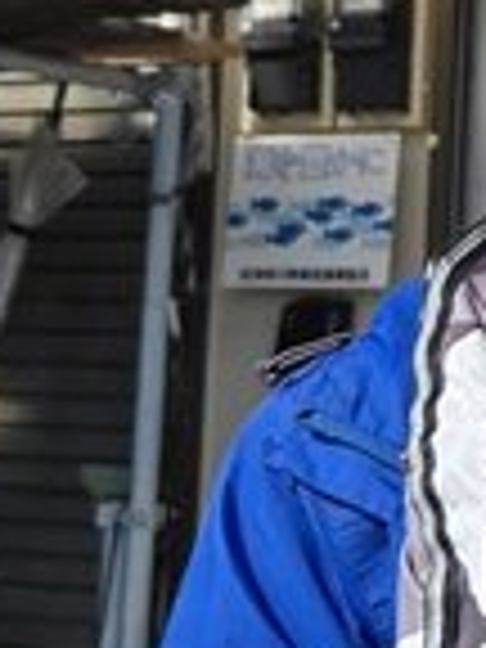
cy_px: 184
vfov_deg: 14.5
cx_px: 729
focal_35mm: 136
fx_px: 2546
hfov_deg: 10.5
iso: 25
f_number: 1.8
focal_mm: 5.4
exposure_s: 1/2246
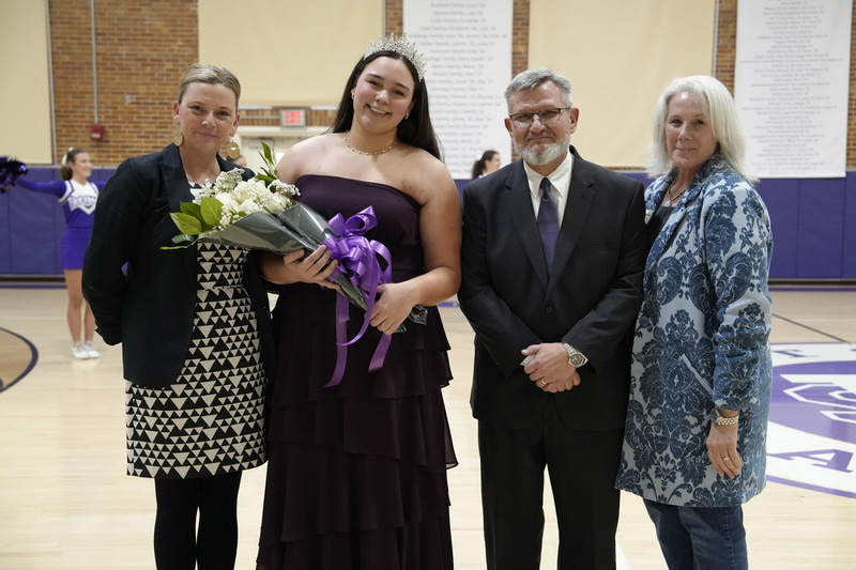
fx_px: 1141
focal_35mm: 48
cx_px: 428
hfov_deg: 41.1
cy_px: 285
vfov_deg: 28.1
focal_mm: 48
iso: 5000
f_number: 4
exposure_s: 1/160
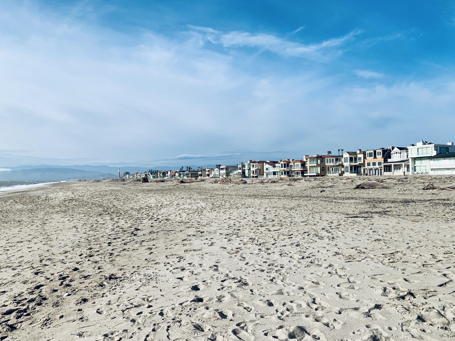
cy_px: 165
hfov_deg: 65.3
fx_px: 355
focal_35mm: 27
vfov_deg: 51.3
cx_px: 228
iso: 25
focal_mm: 4.25
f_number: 1.8
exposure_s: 1/4274
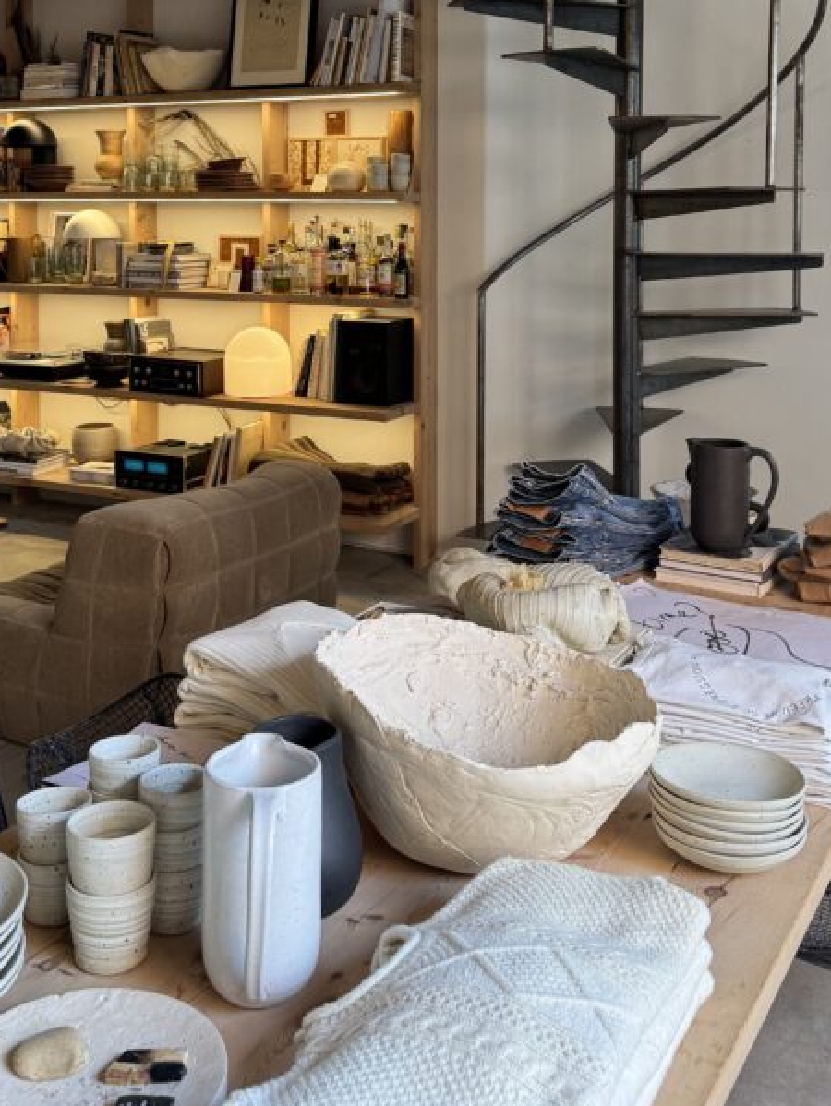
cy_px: 258
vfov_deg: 44.0
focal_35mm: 41
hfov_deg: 35.2
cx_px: 390
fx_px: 1311
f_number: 1.78
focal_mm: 6.76
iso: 125
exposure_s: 1/121
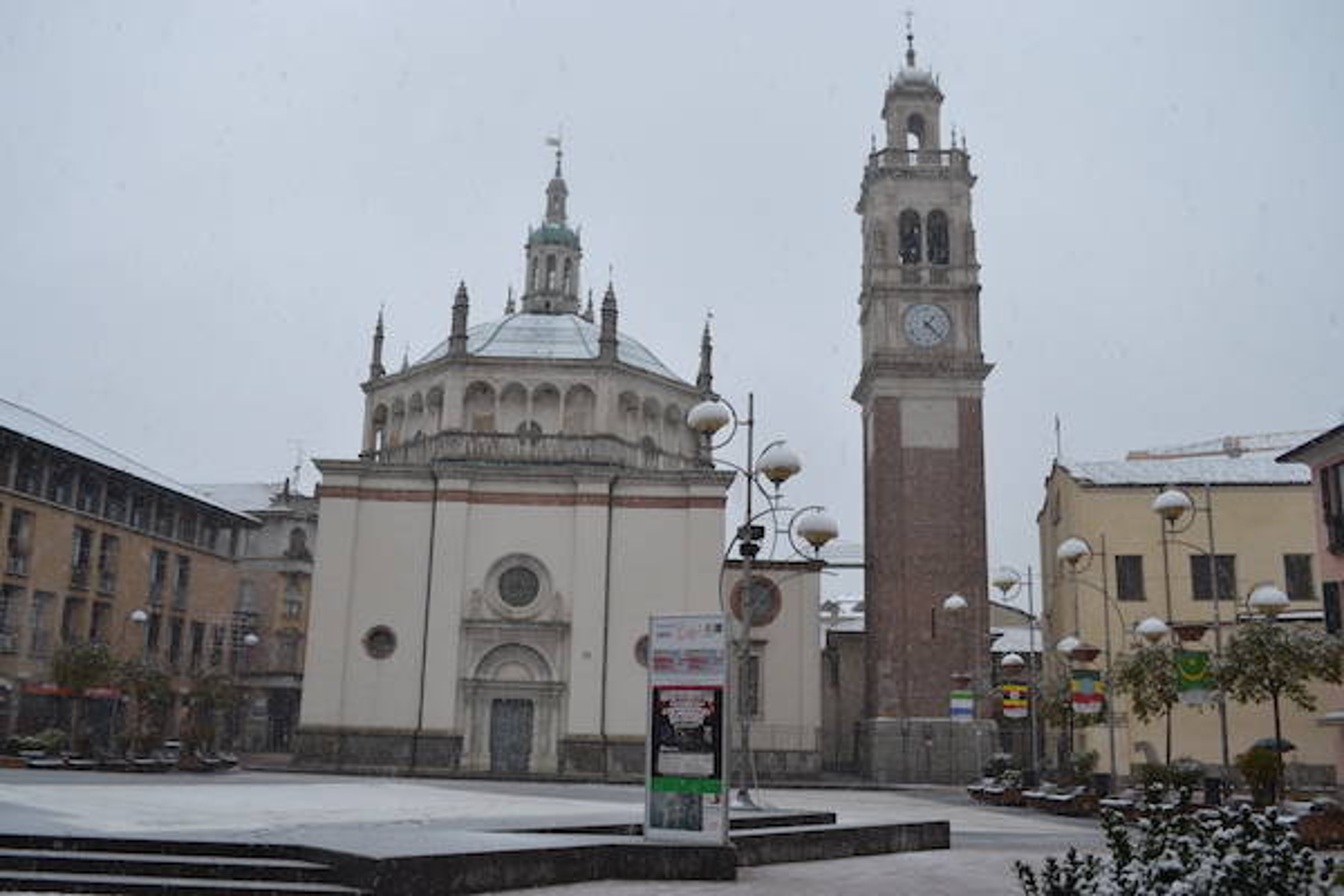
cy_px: 448
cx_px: 672
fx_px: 1120
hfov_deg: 61.9
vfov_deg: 43.6
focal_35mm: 30
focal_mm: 20
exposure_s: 1/125
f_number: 5.6
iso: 100
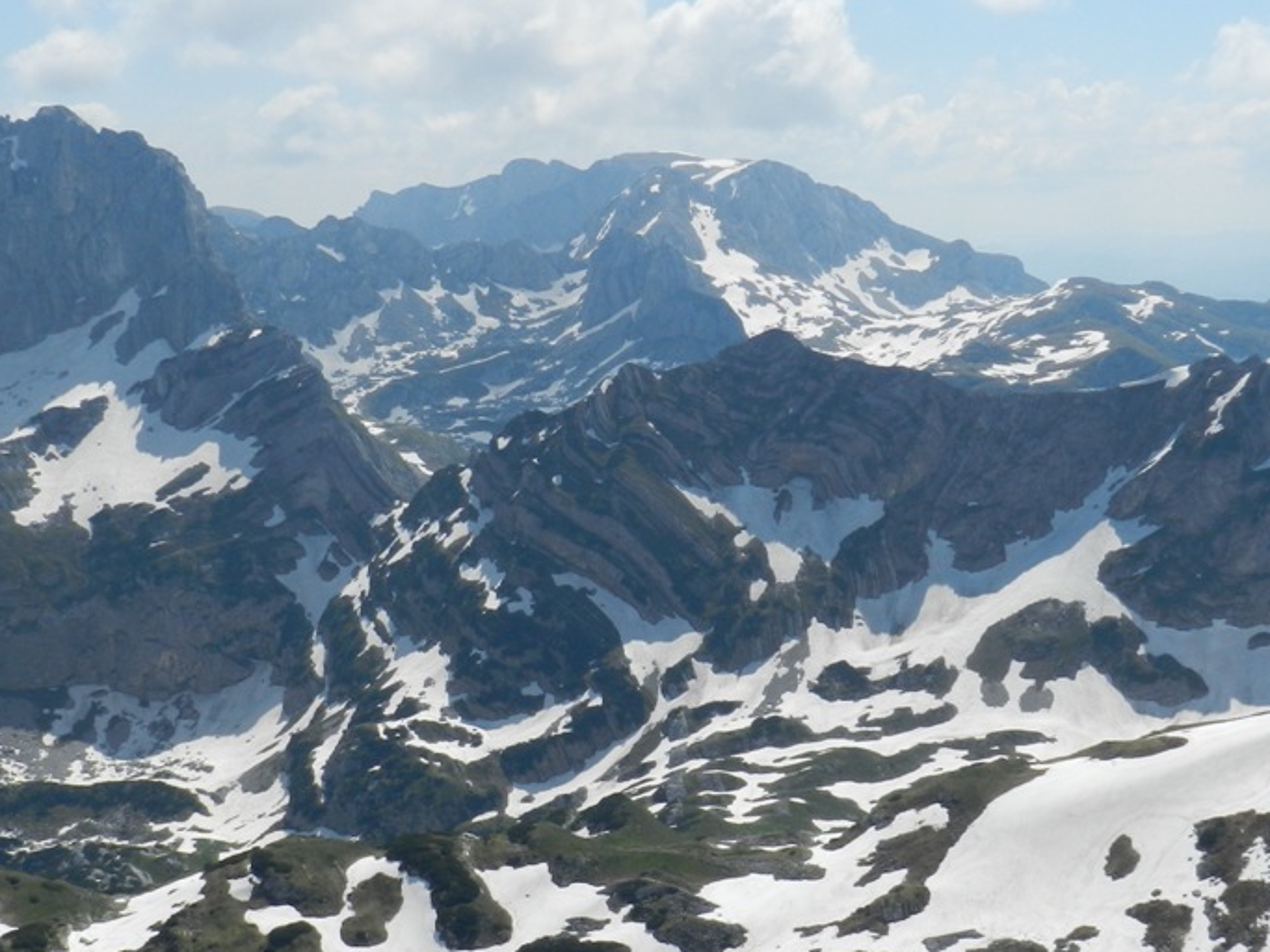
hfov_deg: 33.8
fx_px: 2091
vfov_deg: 25.6
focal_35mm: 57
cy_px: 604
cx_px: 599
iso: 160
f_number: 5.6
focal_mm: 6.7
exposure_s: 1/1000
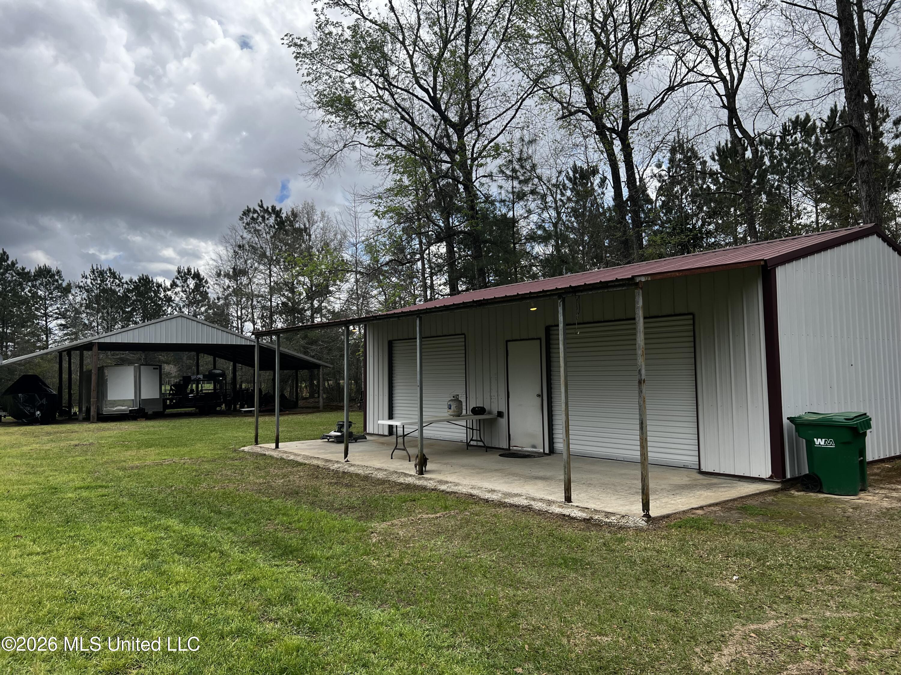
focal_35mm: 26
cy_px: 338
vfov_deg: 53.1
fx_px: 677
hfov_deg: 67.3
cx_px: 450
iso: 50
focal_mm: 5.7
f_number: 1.5
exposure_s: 1/2994
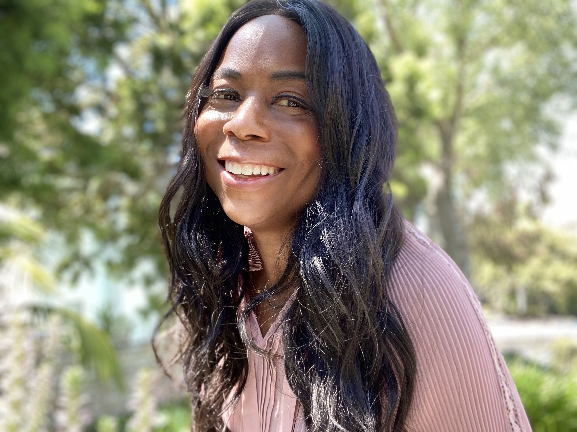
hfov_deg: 60.0
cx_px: 288
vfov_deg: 46.8
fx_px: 500
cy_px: 216
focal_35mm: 30
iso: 100
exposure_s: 1/75
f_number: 2.2
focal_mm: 2.71
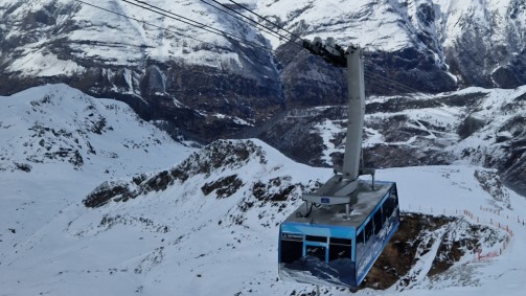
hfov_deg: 39.9
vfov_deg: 22.6
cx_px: 367
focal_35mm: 51
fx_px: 711
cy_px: 5
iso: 50
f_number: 1.8
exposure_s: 1/7248
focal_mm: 5.4
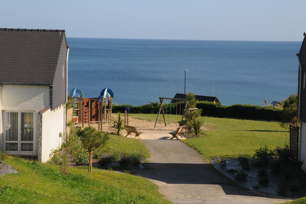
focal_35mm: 90
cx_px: 153
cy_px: 102
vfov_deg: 15.2
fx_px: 764
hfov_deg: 22.6
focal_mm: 60
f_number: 14
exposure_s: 1/800
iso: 1000
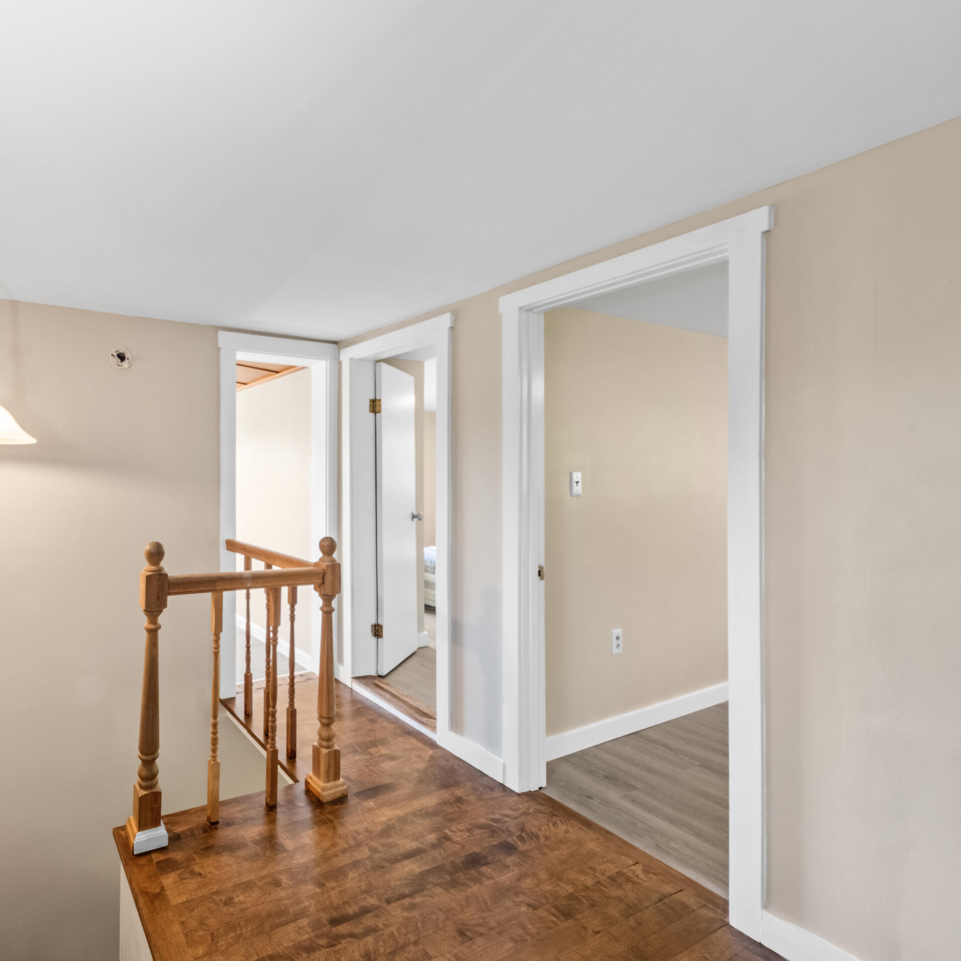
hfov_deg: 79.0
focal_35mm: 16
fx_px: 503
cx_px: 212
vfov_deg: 87.4
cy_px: 476
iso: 500
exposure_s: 1/3
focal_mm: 8
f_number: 8
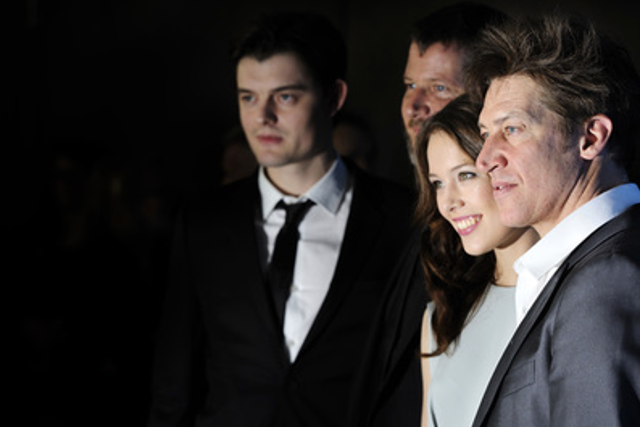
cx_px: 319
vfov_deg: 9.0
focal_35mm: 153
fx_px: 2721
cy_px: 205
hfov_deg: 13.4
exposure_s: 1/200
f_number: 5.6
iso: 400
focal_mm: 135
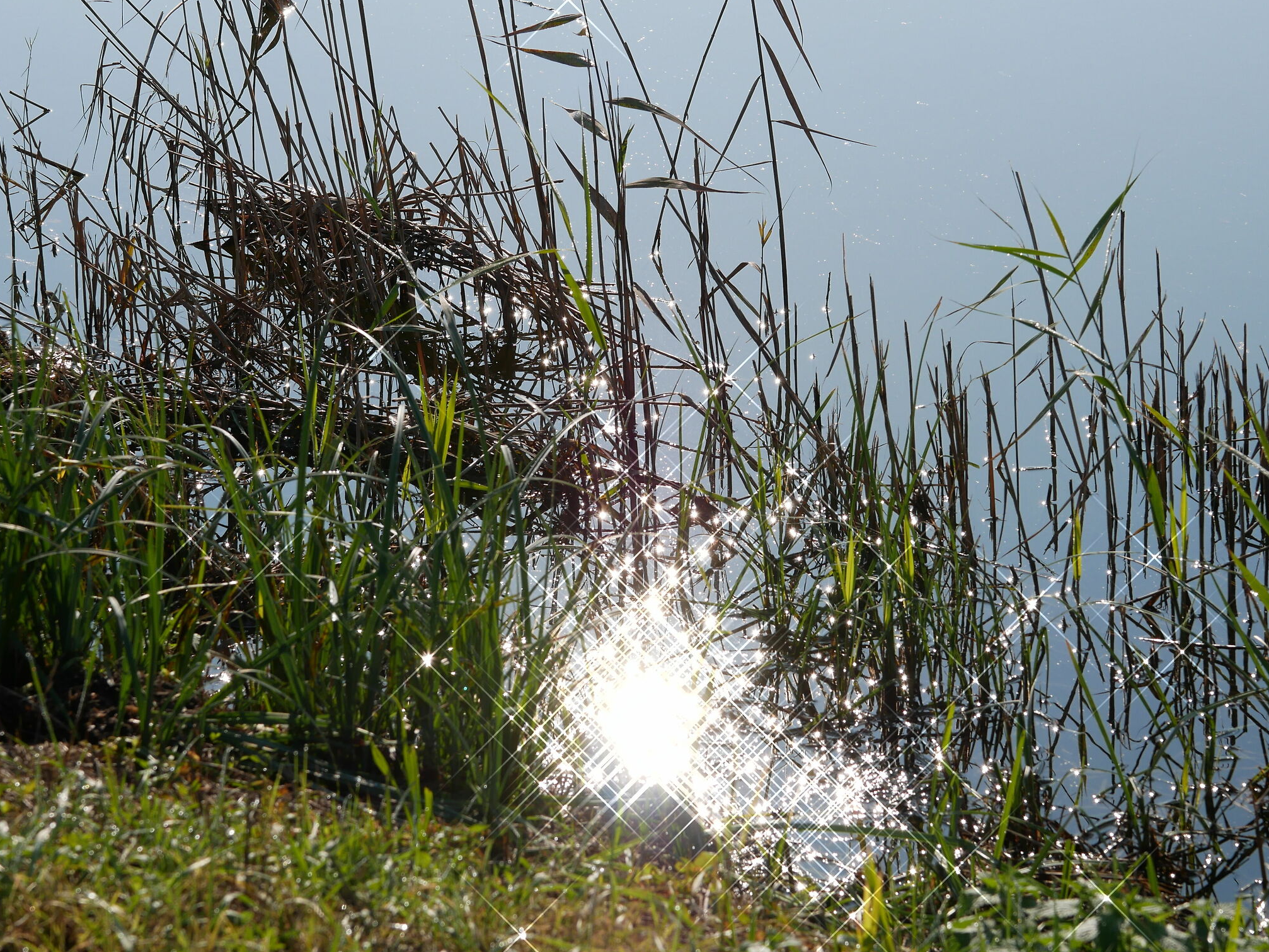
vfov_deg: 10.4
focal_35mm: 143
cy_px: 414
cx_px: 587
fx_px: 5244
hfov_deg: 13.8
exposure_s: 1/1000
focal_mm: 60
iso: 200
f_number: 6.3
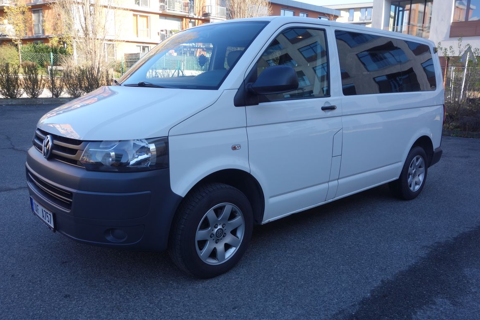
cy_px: 155
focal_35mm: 29
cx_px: 238
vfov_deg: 44.9
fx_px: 387
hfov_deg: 63.7
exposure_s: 1/50
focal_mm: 10.4
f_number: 8
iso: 125
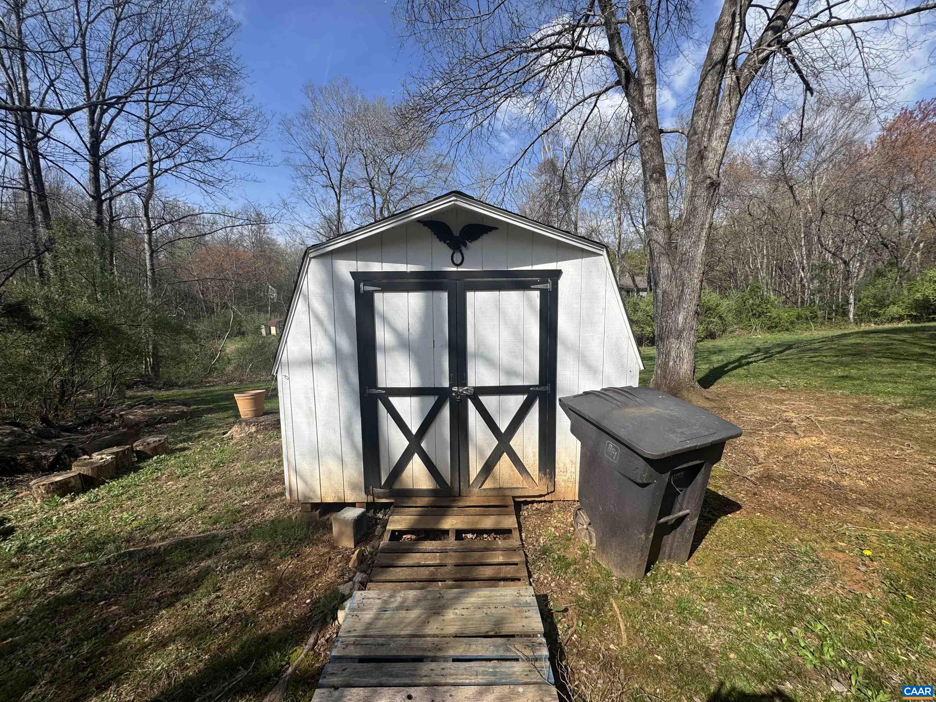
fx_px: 379
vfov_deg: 85.7
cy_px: 351
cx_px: 468
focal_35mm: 14
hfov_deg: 102.1
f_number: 2.2
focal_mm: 2.22
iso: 50
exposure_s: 1/2674
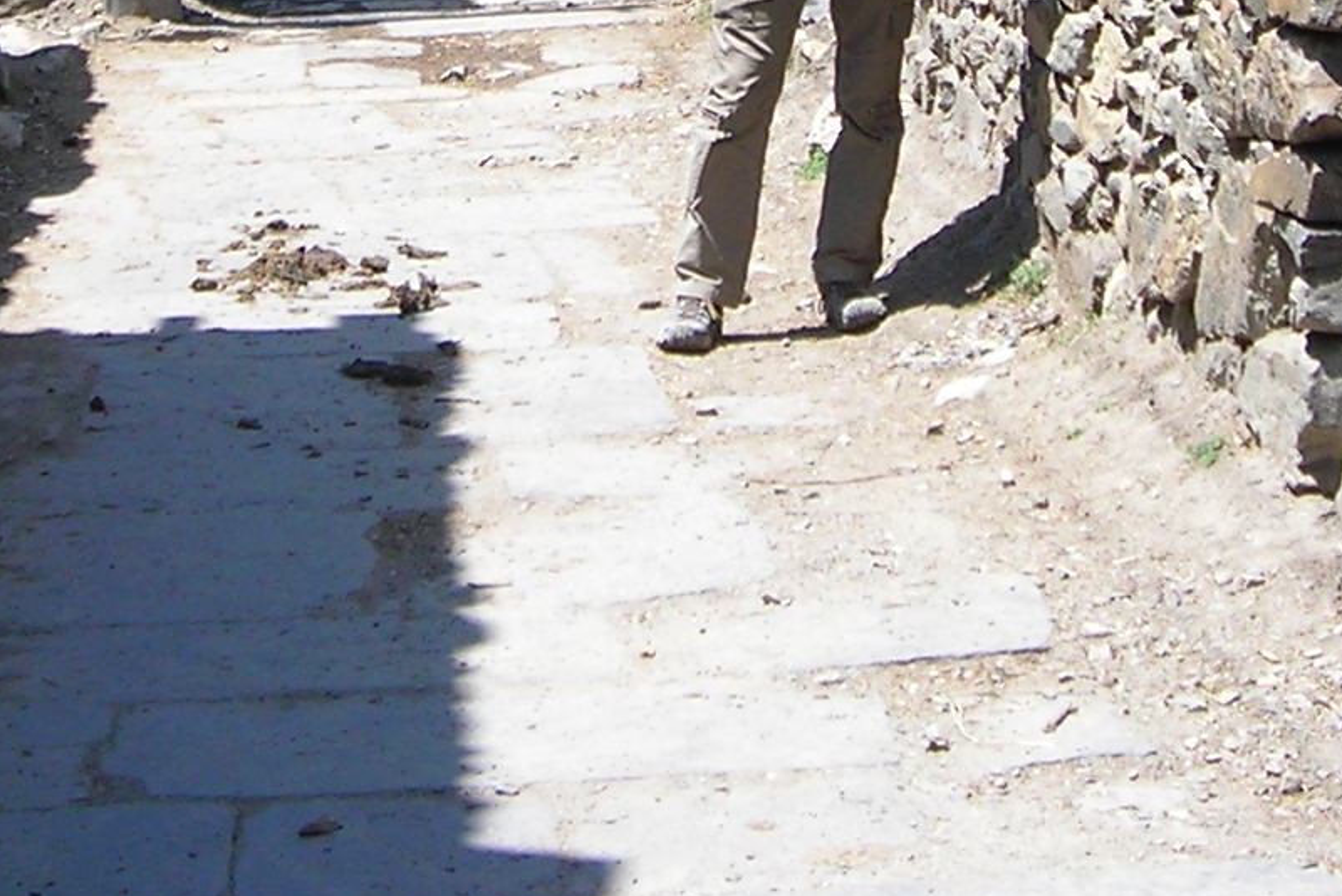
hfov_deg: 16.0
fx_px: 4773
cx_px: 575
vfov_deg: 10.4
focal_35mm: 128
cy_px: -458
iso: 50
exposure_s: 1/285
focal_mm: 6.3
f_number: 3.2
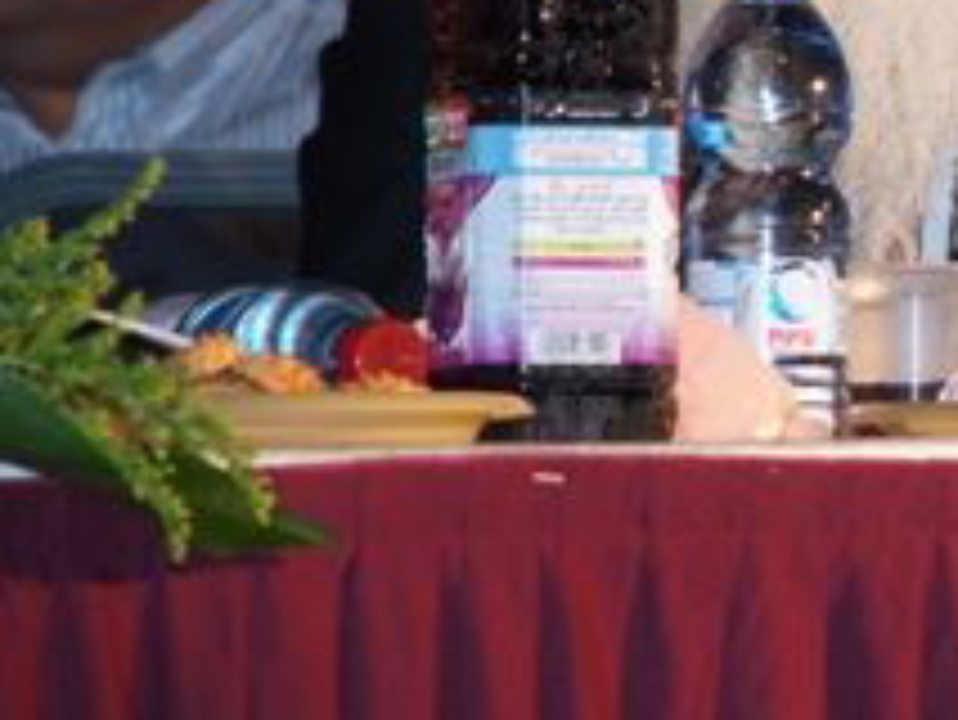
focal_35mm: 587
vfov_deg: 2.5
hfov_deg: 3.4
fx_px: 16254
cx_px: 1331
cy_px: -112
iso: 1000
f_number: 5.6
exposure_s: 1/160
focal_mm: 135
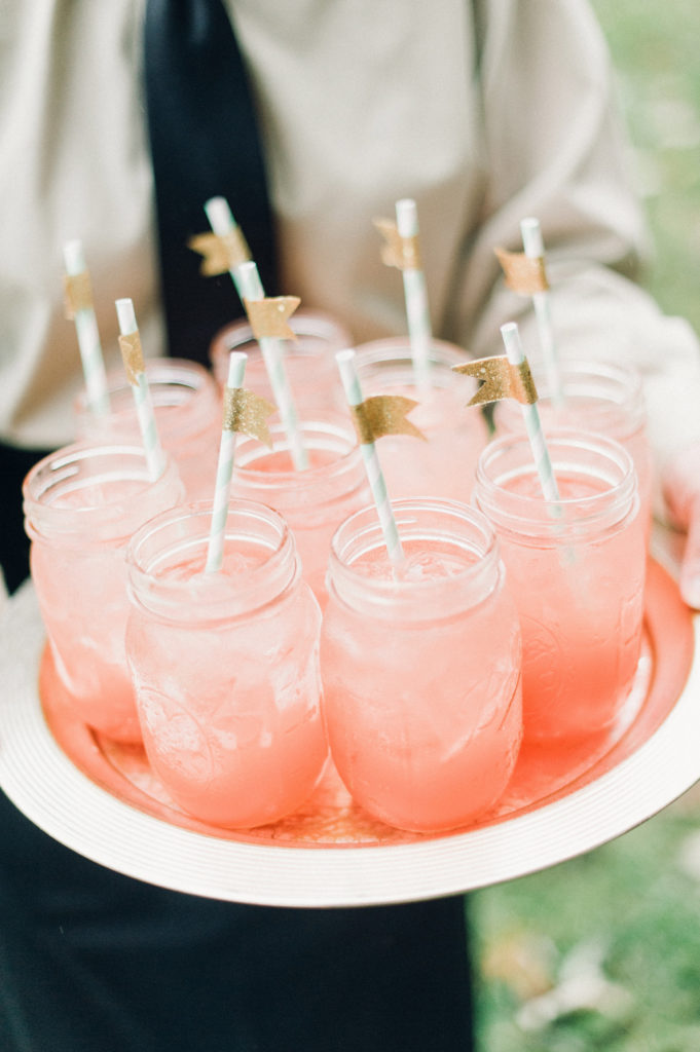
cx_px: 350
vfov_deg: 39.6
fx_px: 1461
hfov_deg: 26.9
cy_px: 526
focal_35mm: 50
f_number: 1.4
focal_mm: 50
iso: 500
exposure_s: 1/800
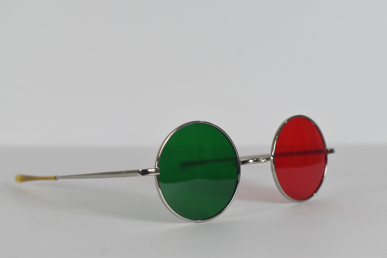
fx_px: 580
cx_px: 194
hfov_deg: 36.9
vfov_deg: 25.1
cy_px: 129
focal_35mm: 54
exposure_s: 1/100
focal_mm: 36
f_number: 7.1
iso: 1000
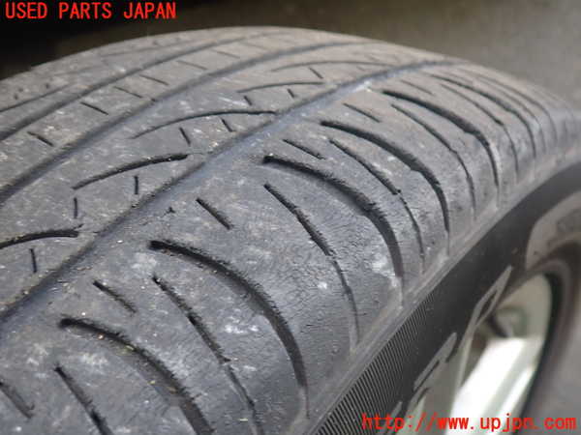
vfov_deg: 46.8
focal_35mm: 30
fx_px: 504
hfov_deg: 60.0
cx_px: 290
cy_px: 218
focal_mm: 5.4
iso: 200
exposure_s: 1/50
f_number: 2.3
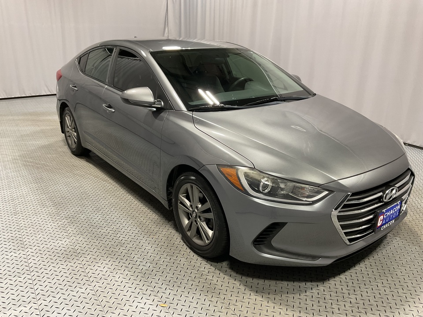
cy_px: 158
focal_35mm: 29
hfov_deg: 61.7
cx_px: 212
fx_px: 354
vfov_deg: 48.2
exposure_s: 1/60
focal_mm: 3
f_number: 1.8
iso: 64
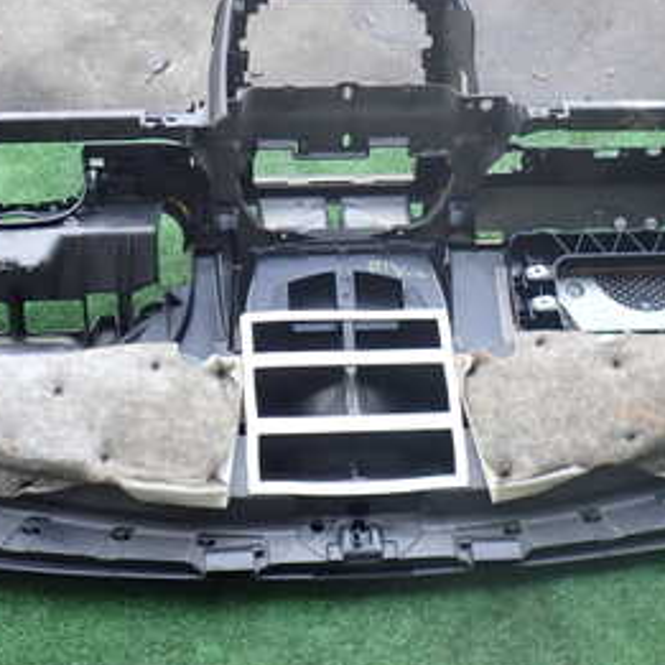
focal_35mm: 61
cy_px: 257
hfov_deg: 28.2
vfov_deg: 28.1
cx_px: 318
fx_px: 1326
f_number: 2.3
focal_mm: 5.4
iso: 125
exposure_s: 1/125
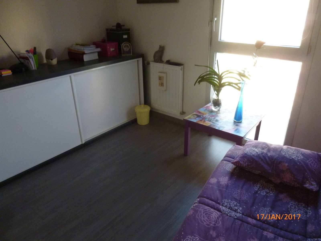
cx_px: 160
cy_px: 120
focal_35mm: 25
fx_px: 232
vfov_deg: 54.9
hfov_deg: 69.4
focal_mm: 4.5
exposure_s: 1/60
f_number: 3.1
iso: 320
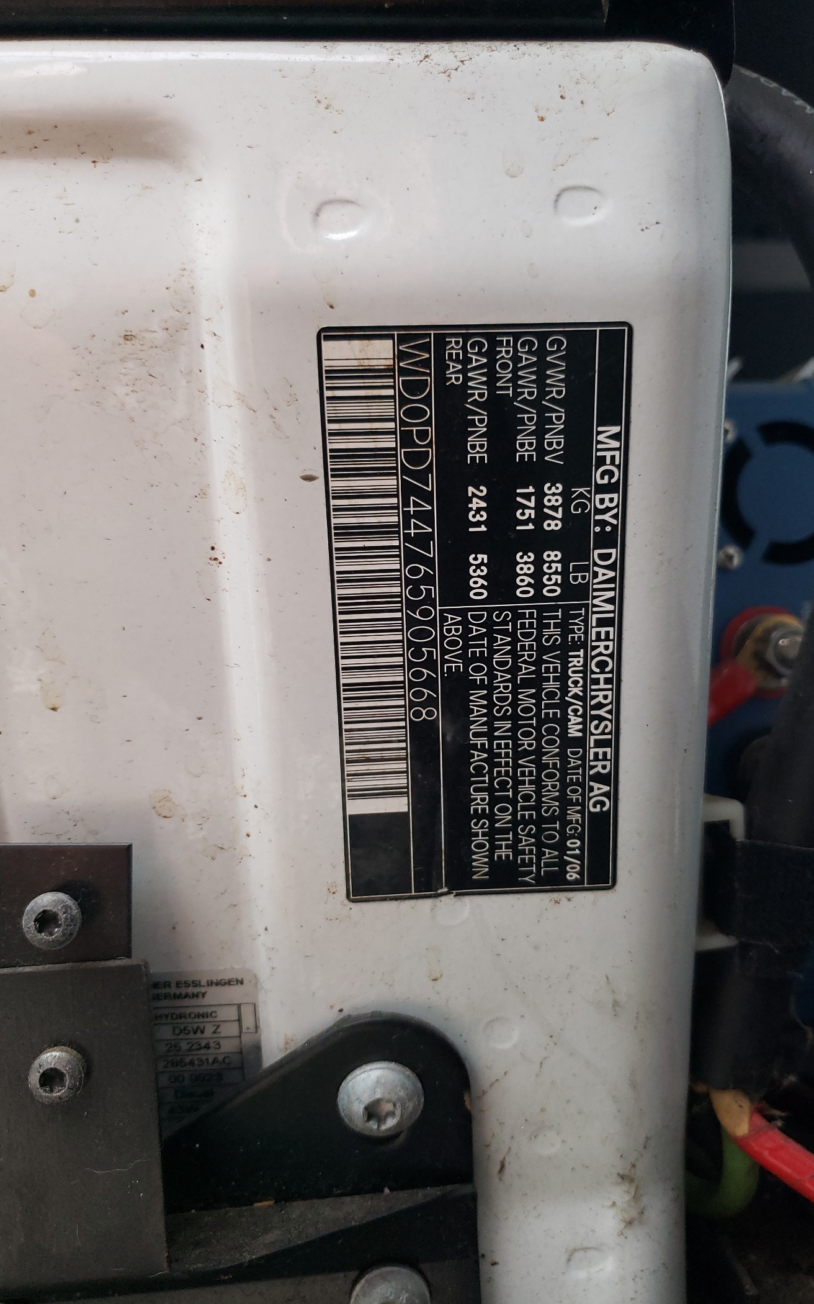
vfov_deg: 66.5
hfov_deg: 44.4
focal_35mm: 28
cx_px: 455
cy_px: 650
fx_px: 994
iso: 148
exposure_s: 1/60.2
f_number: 1.5
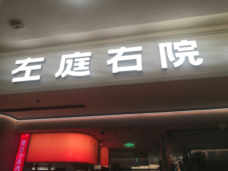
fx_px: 178
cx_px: 114
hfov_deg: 65.3
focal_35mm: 27
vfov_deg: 51.4
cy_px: 86
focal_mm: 3.95
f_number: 1.8
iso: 400
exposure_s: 1/909
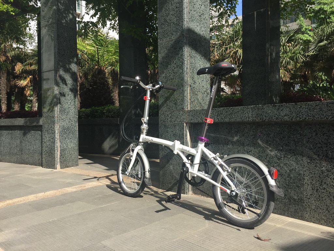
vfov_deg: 48.2
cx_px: 167
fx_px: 280
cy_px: 126
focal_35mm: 29
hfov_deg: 61.7
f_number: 2.2
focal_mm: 4.15
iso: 32
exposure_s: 1/807
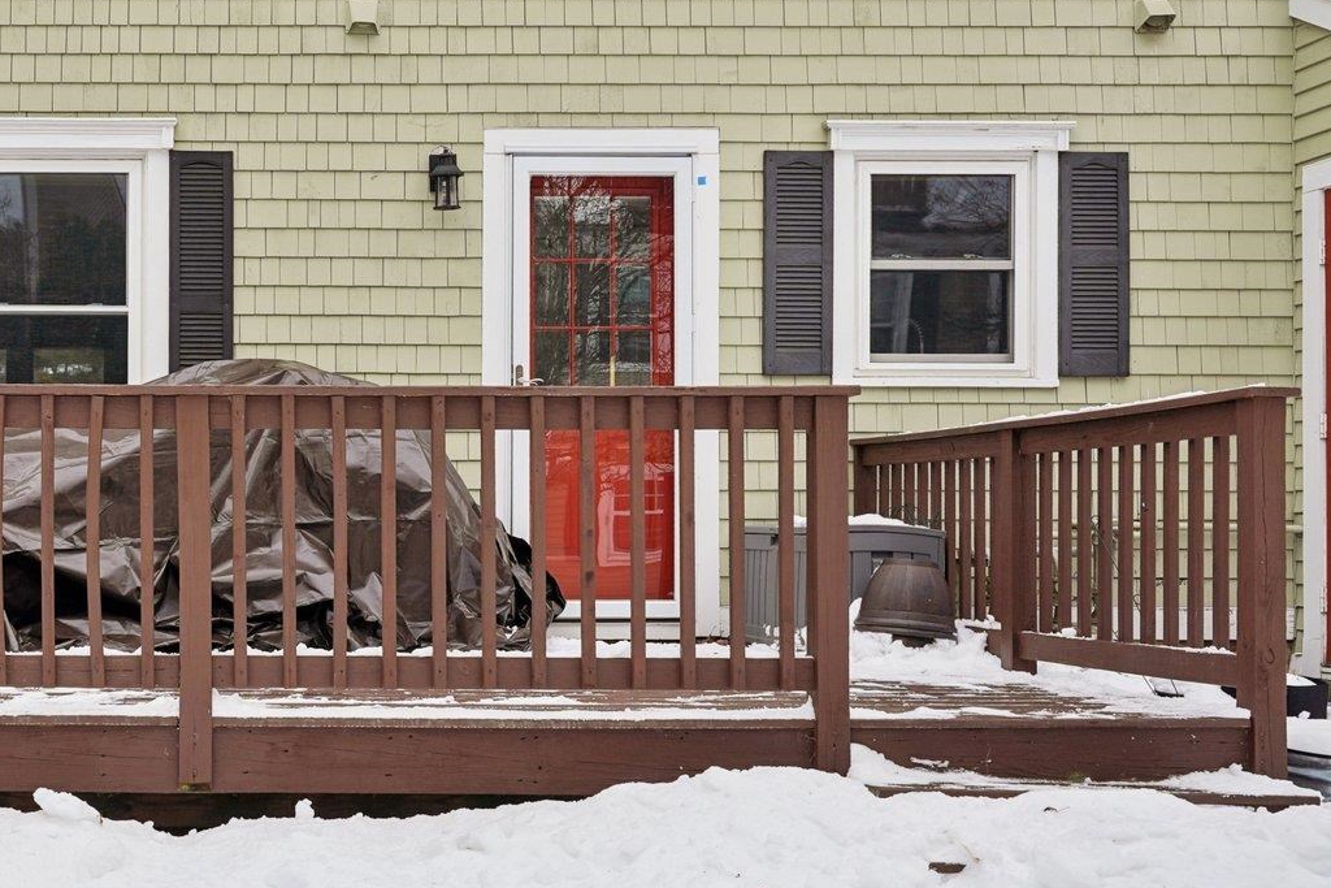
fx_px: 1775
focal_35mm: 48
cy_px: 123
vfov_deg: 27.3
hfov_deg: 38.7
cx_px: 175
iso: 100
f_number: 8
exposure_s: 1/60
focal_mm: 24
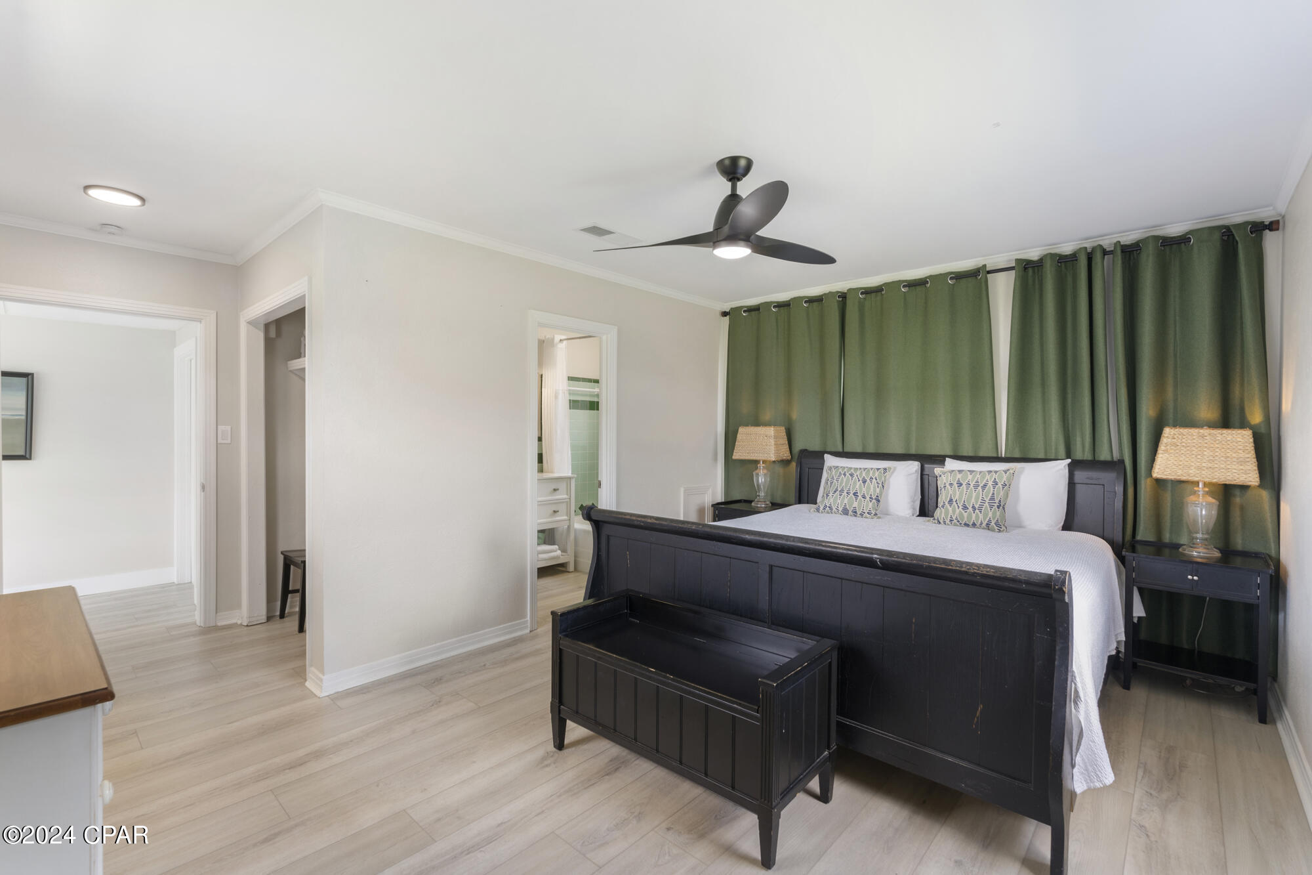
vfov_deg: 73.7
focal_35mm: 16
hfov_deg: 96.7
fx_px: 583
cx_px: 656
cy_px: 438
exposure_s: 1/5
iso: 320
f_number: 8
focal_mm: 16
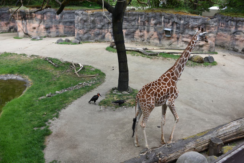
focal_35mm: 32
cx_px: 122
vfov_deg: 41.1
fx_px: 217
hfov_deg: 58.7
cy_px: 82
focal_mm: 32
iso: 100
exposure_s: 1/125
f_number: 5.6
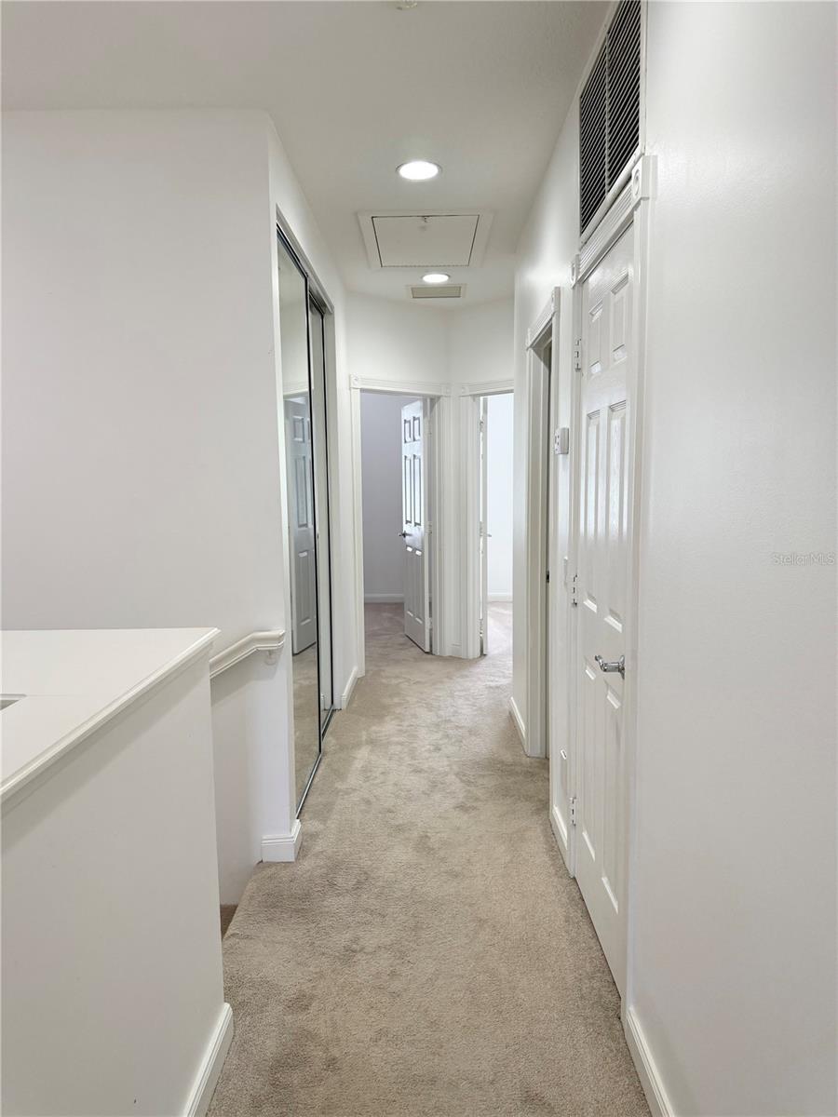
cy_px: 558
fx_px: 775
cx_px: 419
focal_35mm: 24
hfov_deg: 56.8
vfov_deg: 71.6
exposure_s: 1/164
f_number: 1.78
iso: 160
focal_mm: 6.76
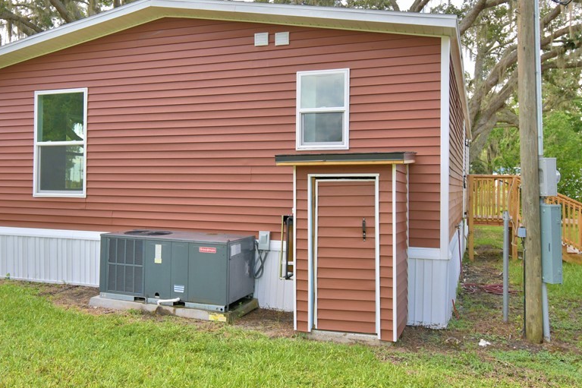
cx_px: 247
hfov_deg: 55.6
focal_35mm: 34
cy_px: 176
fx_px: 550
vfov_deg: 38.8
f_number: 5.3
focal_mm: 16
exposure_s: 1/400
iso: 200
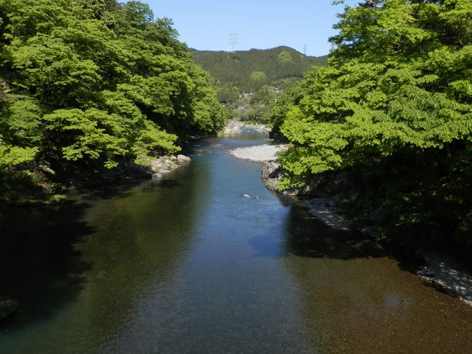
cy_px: 183
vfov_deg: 49.8
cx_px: 226
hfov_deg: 63.4
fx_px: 382
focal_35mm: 28
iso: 80
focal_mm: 4.5
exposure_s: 1/800
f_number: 3
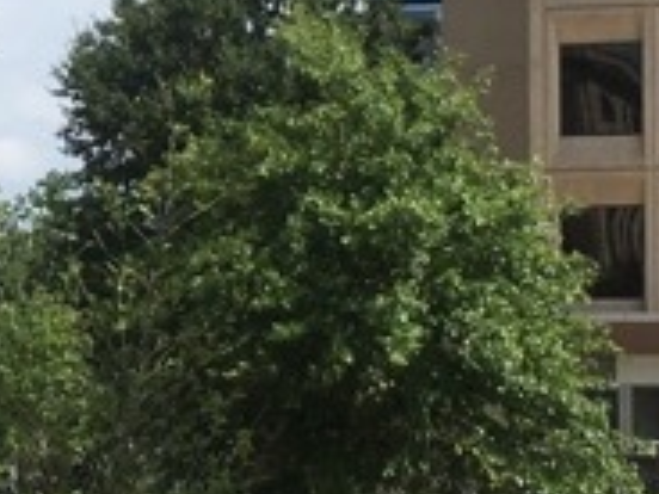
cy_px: 82
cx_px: -39
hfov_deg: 11.5
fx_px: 3236
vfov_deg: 8.7
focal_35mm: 170
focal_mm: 4.15
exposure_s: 1/1789
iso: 25
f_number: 2.2
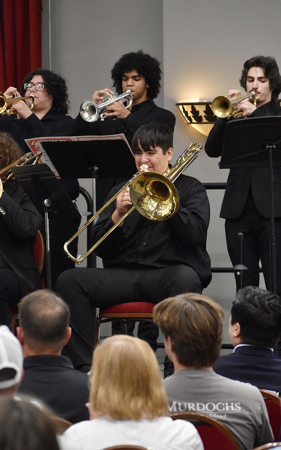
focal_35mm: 178
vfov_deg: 11.8
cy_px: 225
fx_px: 2180
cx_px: 146
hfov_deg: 7.4
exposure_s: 1/320
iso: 3200
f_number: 4.8
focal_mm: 116
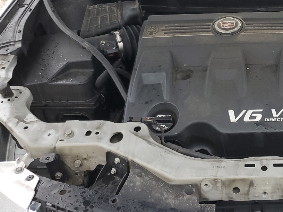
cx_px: 267
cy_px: 58
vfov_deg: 28.2
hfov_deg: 34.8
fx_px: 417
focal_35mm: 51
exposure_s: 1/120
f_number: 1.5
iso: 76
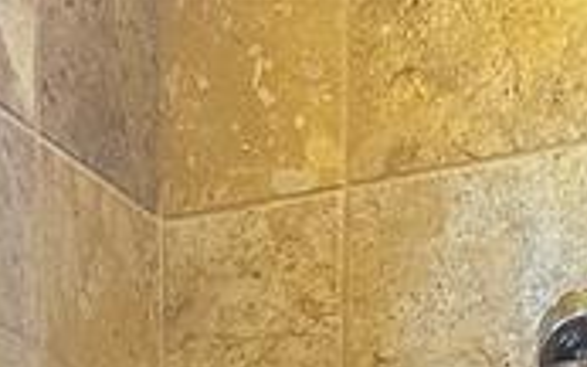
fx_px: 1807
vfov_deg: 8.4
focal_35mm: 113
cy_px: 1298
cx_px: 210
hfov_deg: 18.4
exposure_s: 1/60
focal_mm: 6.86
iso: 250
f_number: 1.78
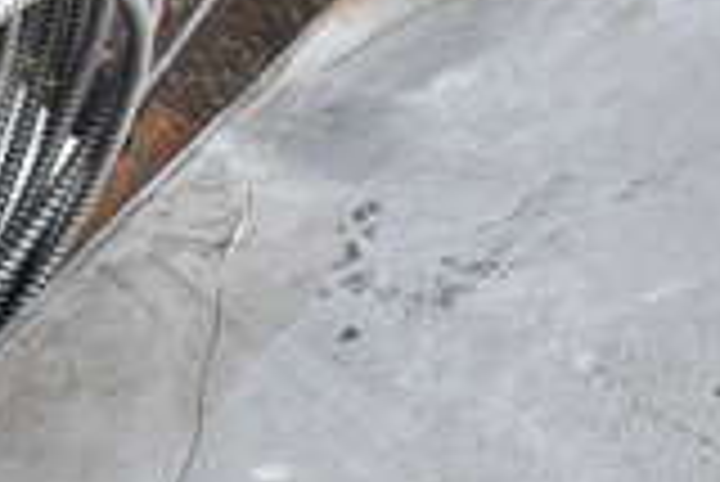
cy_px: -90
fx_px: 2062
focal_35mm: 103
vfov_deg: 13.0
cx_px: -454
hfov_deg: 17.2
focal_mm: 18
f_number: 5.6
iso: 200
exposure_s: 1/160
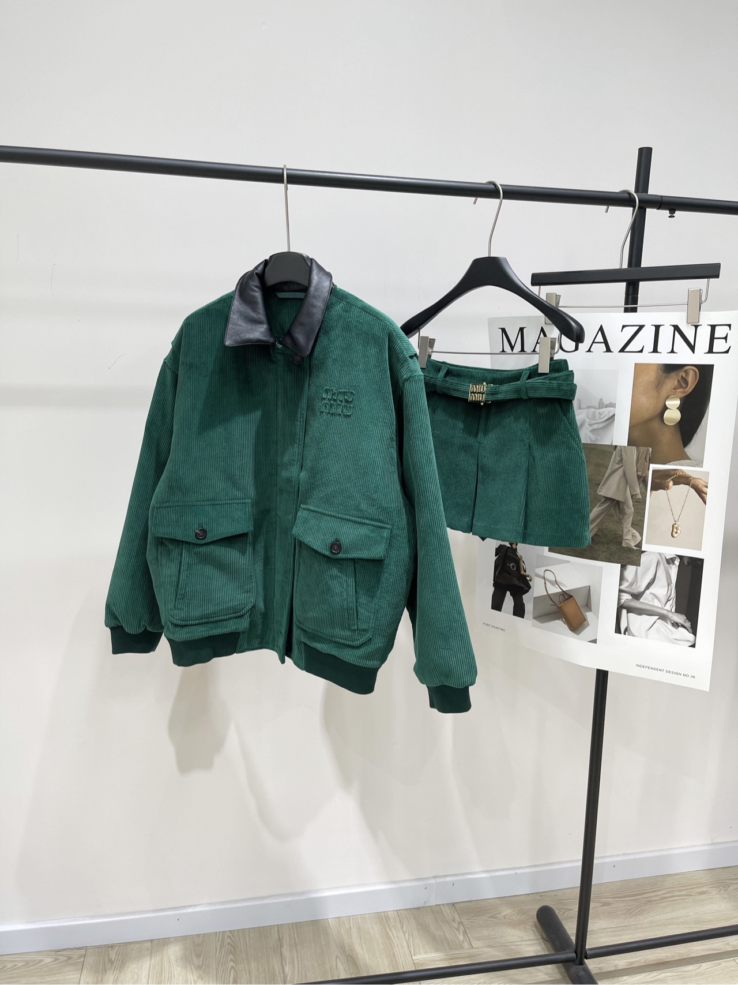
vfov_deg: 67.3
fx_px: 739
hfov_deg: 53.1
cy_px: 492
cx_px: 369
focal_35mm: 26
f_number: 1.6
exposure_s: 1/121
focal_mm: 5.1
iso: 64
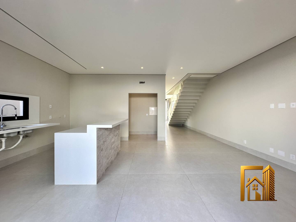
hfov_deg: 102.1
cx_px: 148
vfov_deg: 85.7
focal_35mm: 14
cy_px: 111
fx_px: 120
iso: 64
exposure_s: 1/120
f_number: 2.2
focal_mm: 2.22
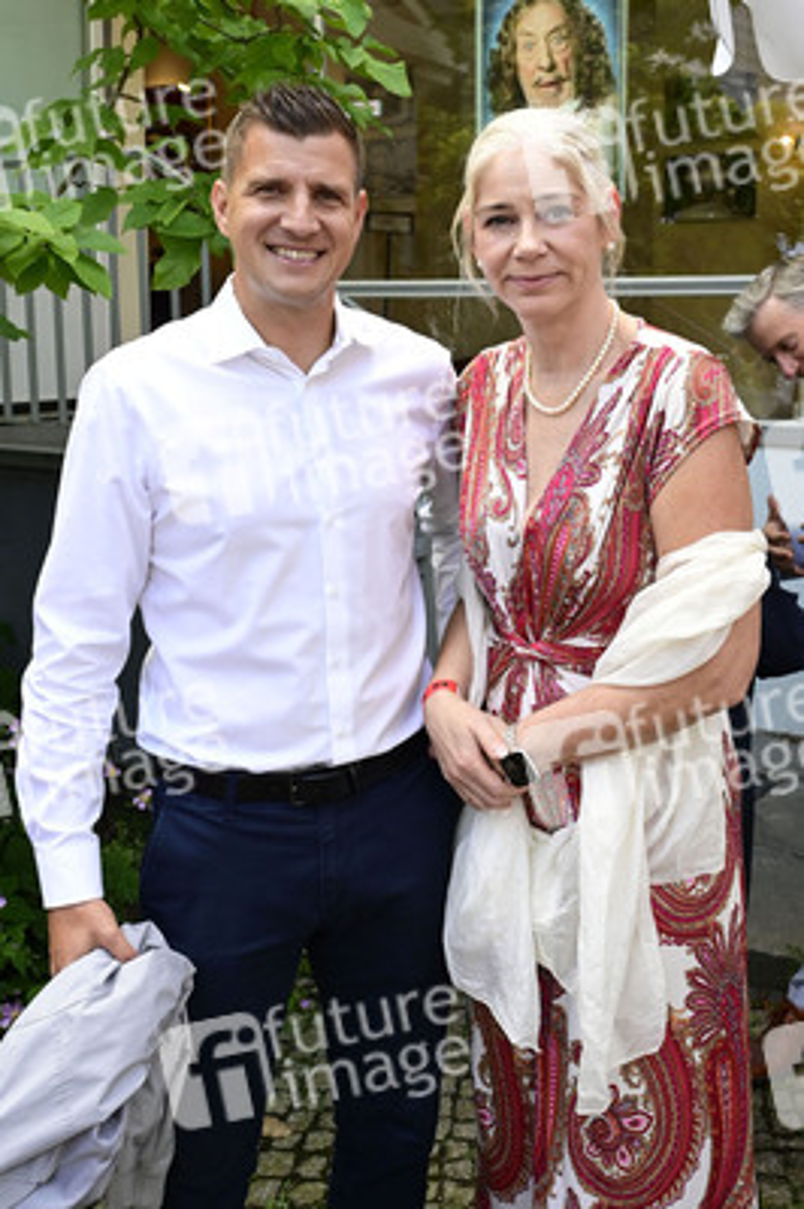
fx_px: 990
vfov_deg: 62.8
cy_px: 604
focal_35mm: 30
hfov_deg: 44.2
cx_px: 402
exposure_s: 1/500
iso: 3200
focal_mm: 29.5
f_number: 8
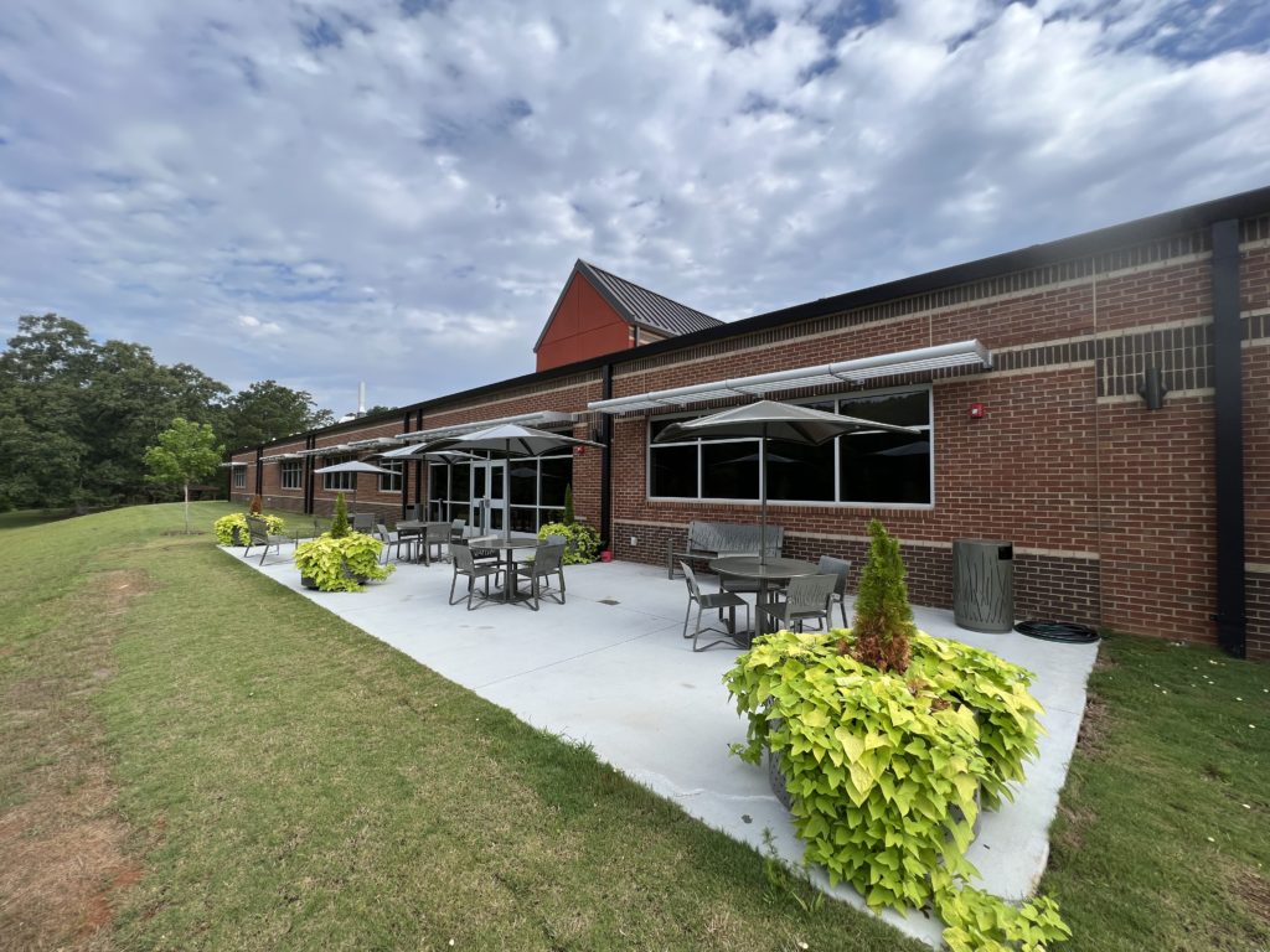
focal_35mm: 13
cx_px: 635
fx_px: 477
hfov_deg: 106.2
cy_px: 476
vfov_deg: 89.9
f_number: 1.8
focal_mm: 1.57
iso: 32
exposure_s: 1/889
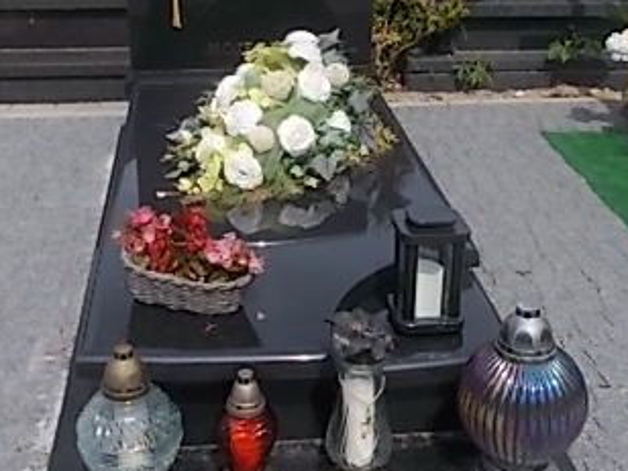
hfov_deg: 35.5
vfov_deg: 27.0
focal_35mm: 54
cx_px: 320
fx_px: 980
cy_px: 192
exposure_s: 1/1250
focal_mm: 4.6
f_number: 3.2
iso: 80
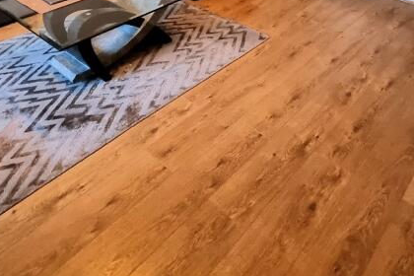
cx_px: 209
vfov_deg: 31.4
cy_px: -78
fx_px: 379
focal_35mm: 33
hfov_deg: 57.2
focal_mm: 2.2
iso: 800
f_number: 2.2
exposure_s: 1/25
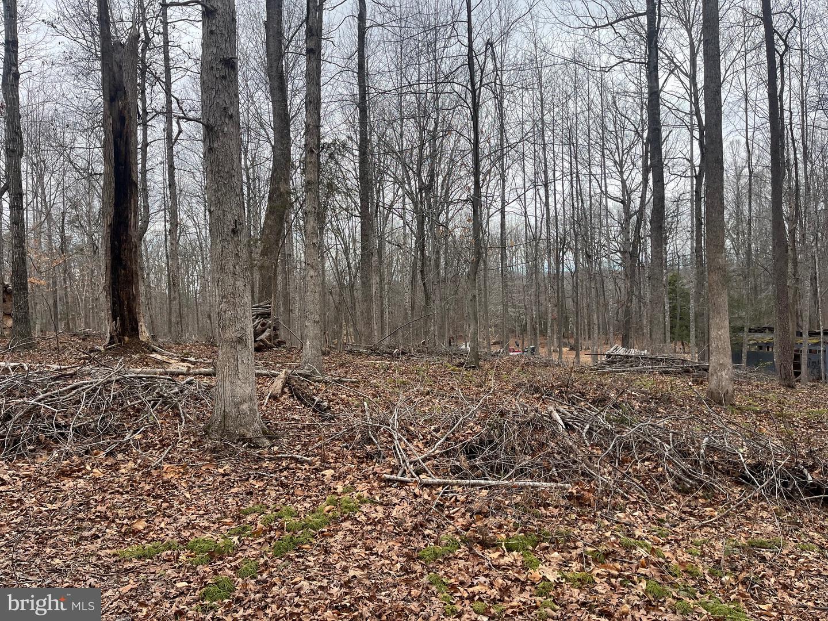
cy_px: 310
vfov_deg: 53.1
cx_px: 414
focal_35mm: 26
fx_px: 622
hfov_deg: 67.3
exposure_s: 1/668
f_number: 1.6
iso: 50
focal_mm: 5.1
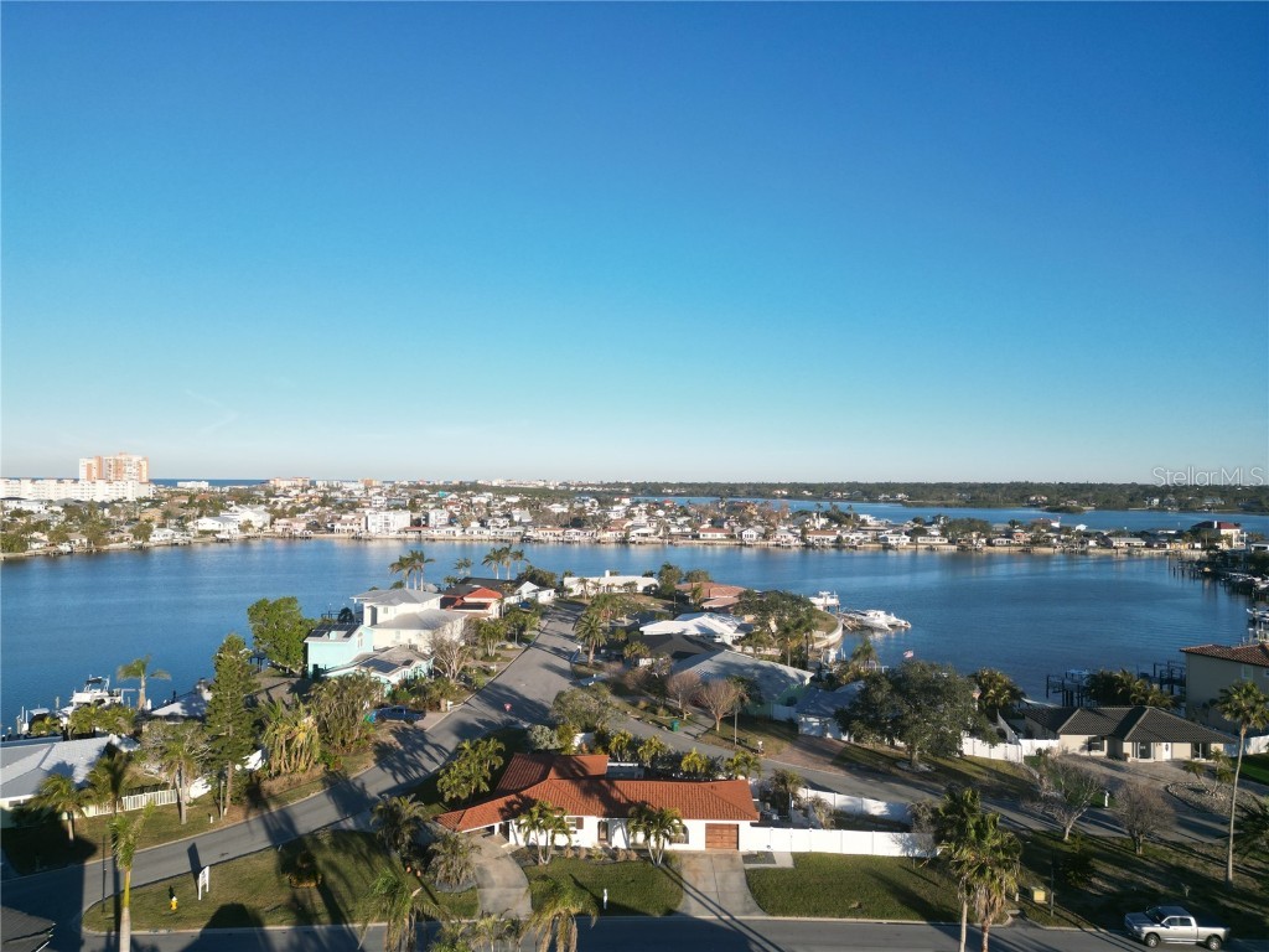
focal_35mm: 24
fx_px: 880
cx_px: 634
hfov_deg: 71.6
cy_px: 476
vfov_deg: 56.8
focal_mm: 6.72
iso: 140
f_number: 1.7
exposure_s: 1/3000
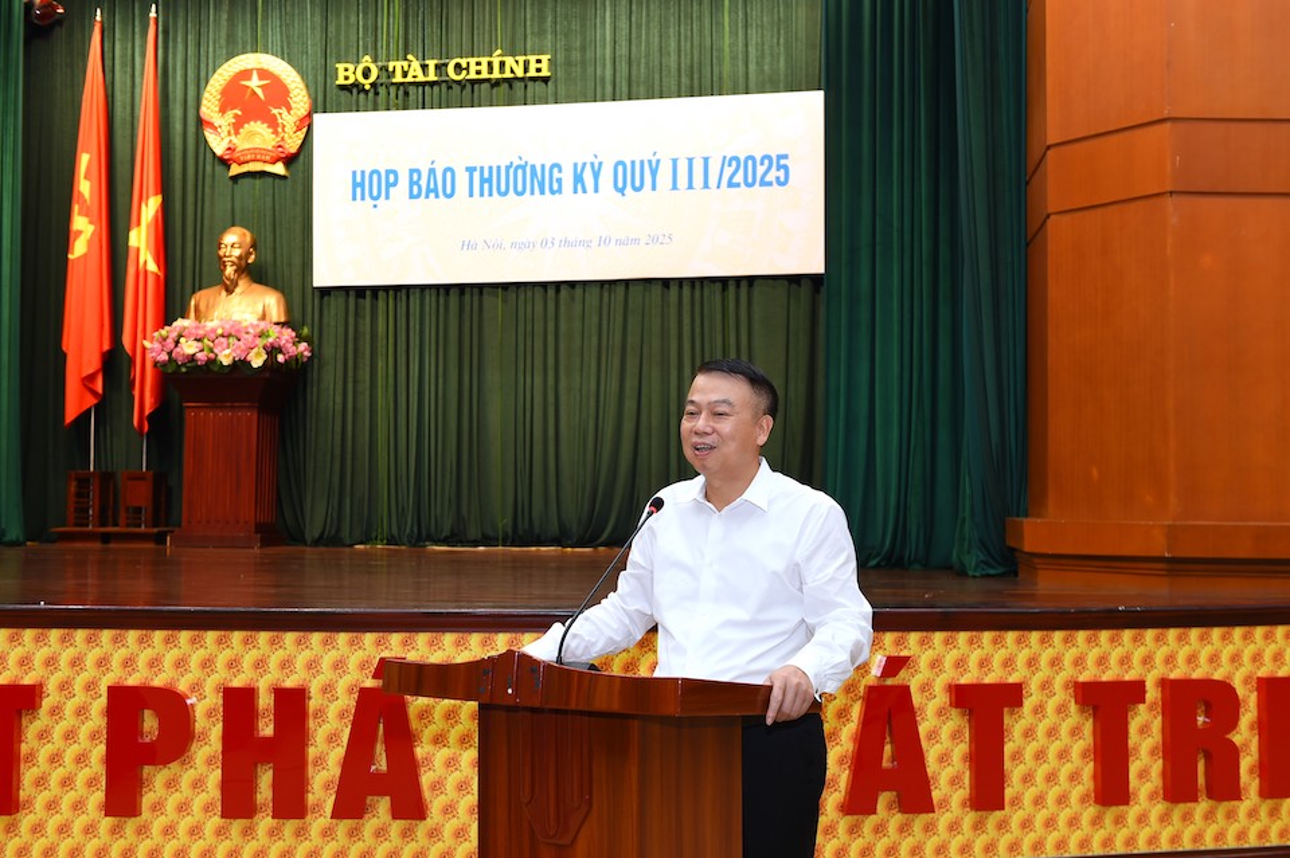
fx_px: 1612
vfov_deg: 29.8
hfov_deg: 43.6
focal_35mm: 45
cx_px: 645
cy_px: 429
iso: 1000
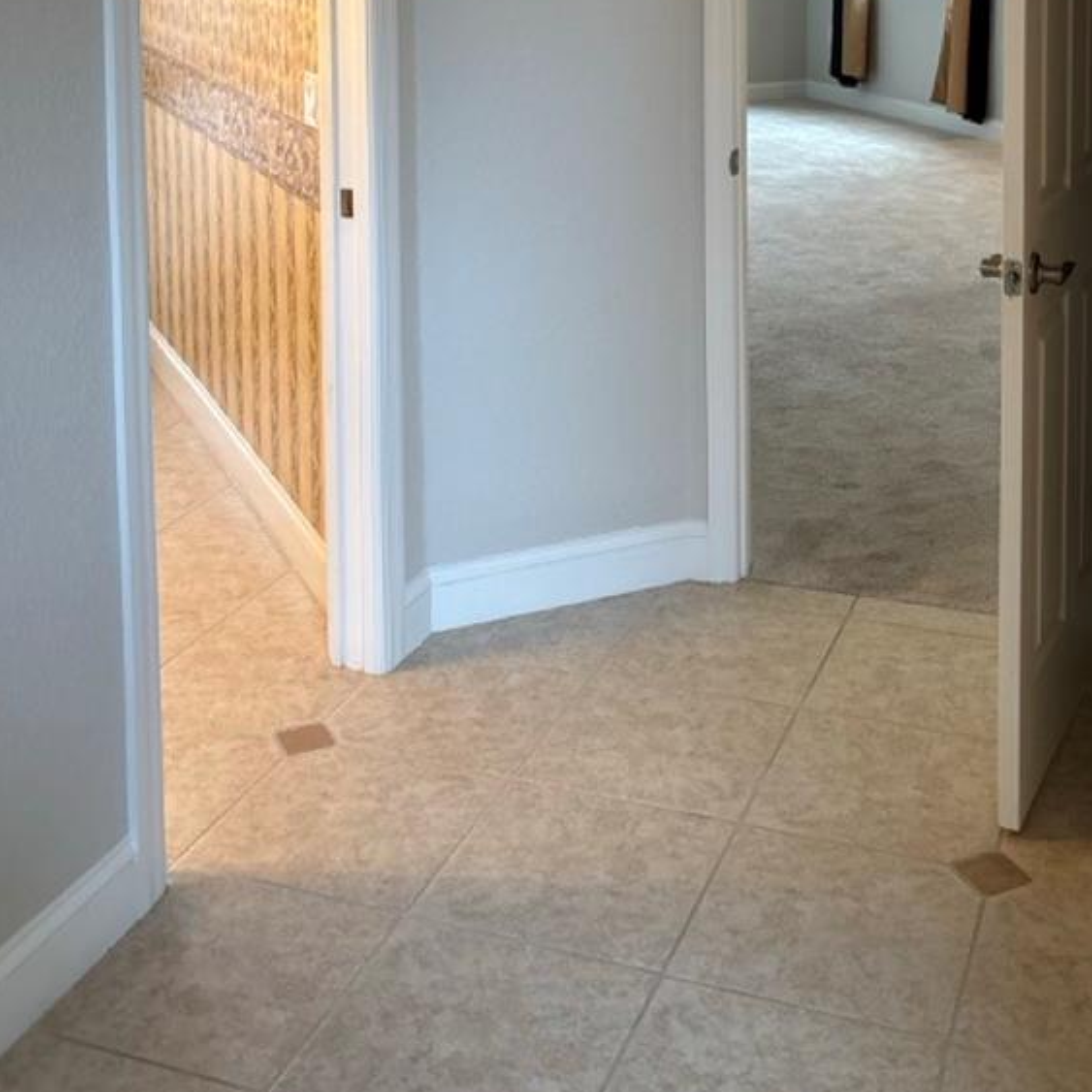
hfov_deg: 34.7
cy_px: -12
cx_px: 586
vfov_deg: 31.9
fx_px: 1749
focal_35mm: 49
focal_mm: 5.96
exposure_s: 1/60
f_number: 1.6
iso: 160
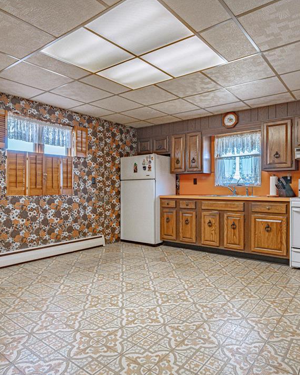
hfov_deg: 60.8
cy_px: 190
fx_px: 255
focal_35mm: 23
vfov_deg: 72.6
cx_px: 159
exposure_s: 1/1600
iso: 1250
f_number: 4
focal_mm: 16
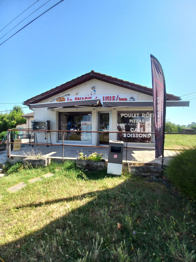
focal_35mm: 13
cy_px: 131
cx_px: 98
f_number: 2.2
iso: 40
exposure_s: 1/531
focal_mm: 1.42
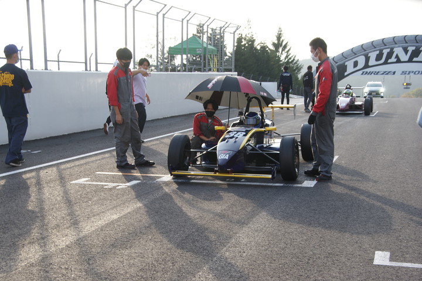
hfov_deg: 33.4
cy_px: 140
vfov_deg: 22.6
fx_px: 703
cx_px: 211
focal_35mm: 60
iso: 100
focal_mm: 40
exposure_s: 1/80
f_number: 7.1
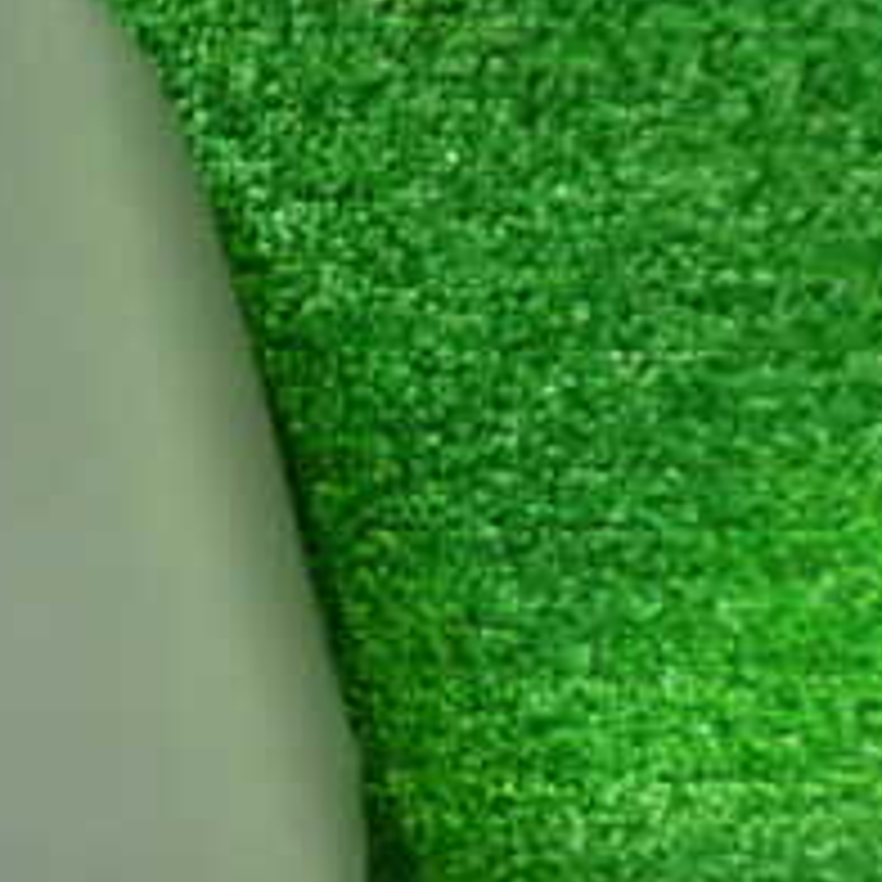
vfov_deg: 21.0
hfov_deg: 19.9
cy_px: 788
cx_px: -220
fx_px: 2335
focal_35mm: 81
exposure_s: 1/25
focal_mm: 5.4
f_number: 2.3
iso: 800
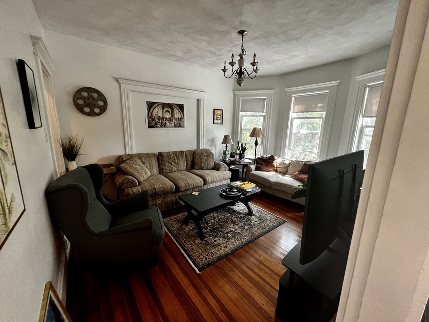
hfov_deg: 106.2
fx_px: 161
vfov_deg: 89.9
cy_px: 161
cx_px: 214
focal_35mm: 13
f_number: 1.8
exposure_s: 1/60
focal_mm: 1.57
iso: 160
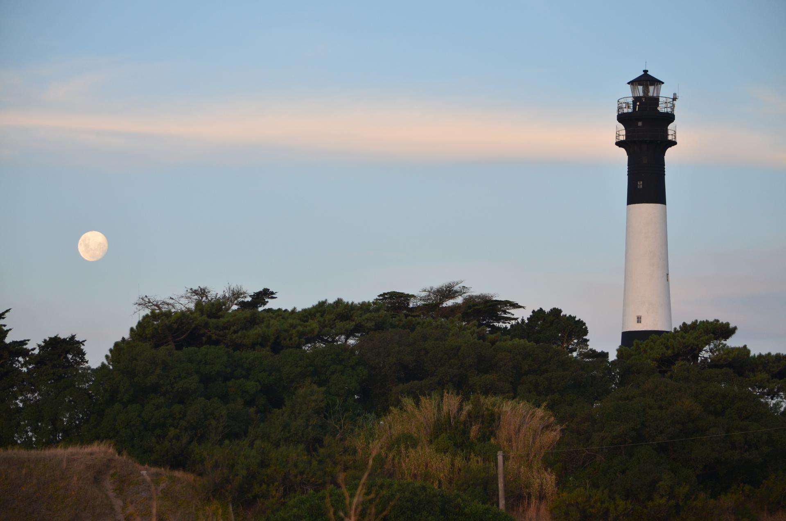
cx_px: 393
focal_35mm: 147
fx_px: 3203
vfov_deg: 9.3
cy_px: 260
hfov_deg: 14.0
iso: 500
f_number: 4.5
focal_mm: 98
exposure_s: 1/400
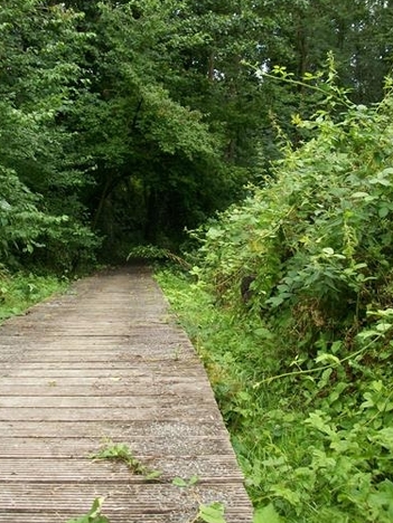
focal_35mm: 41
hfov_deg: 35.0
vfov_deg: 45.7
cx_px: 162
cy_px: 225
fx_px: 621
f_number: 2.9
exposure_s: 1/250
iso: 80
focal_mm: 5.7
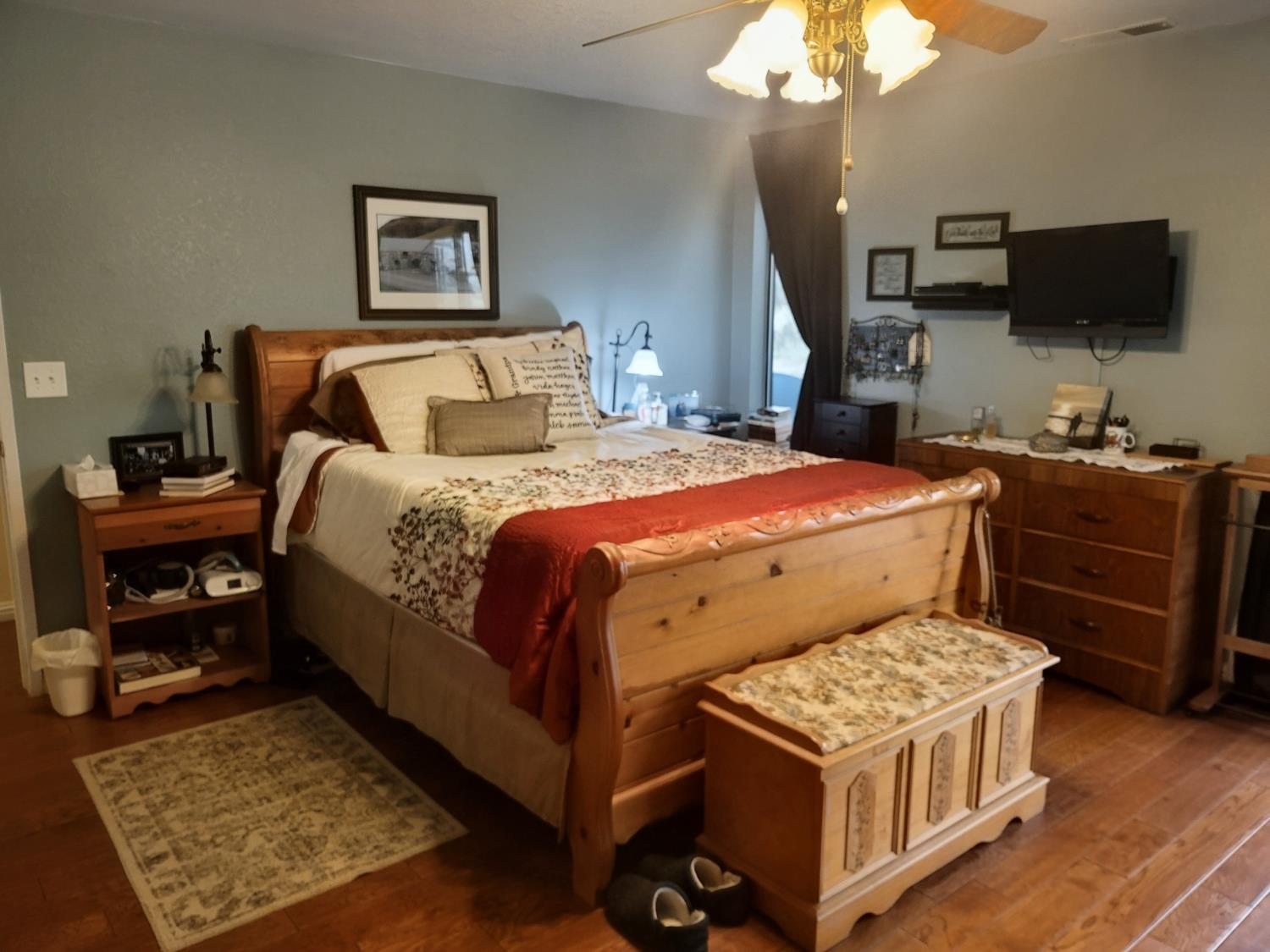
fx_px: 917
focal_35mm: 25
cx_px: 635
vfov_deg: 54.9
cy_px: 476
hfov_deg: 69.4
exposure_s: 1/40
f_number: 1.8
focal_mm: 7
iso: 160
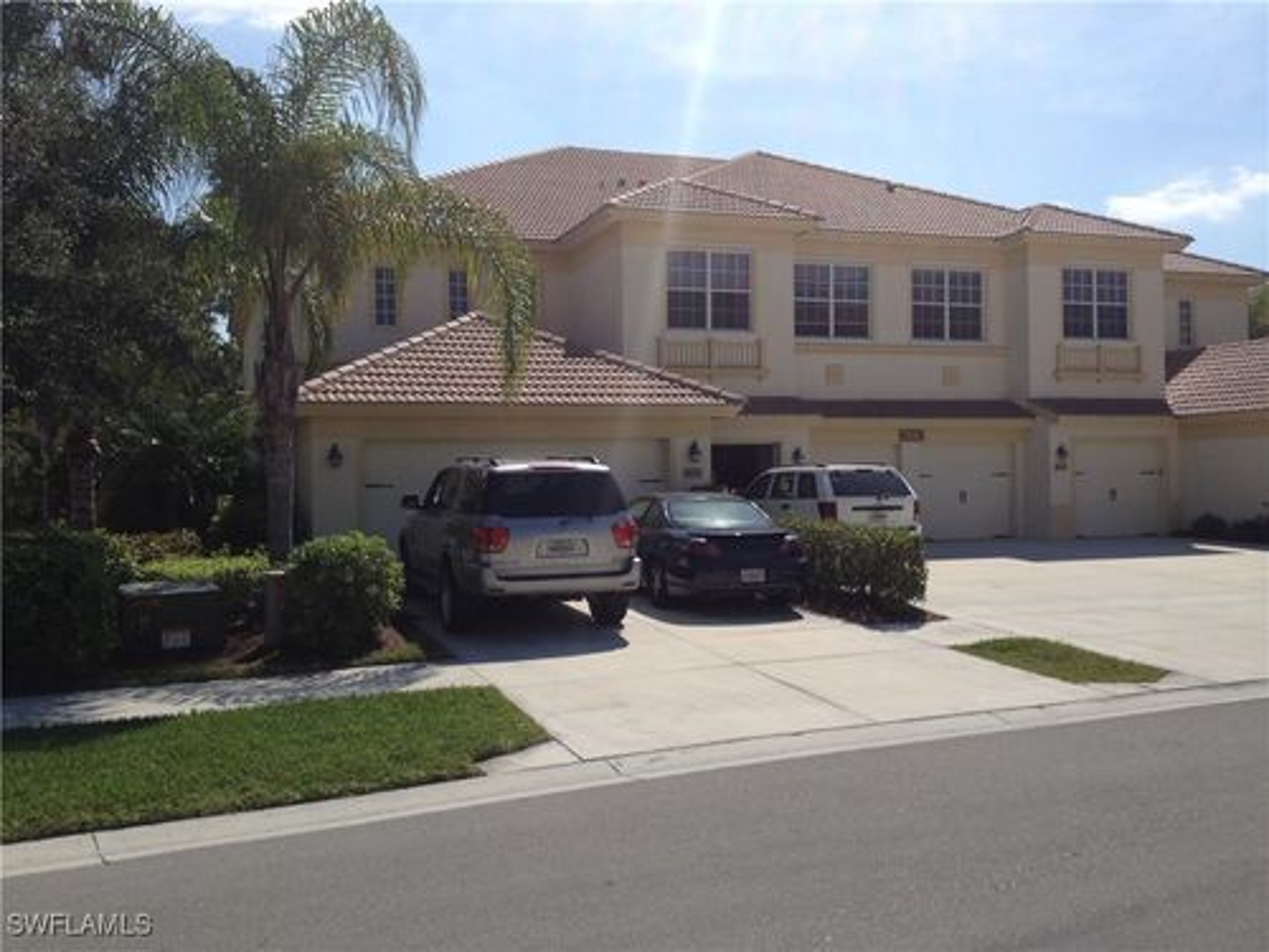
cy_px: 476
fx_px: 1283
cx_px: 634
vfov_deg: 40.7
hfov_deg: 52.6
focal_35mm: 35
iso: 64
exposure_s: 1/3067
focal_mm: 4.28
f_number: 2.4
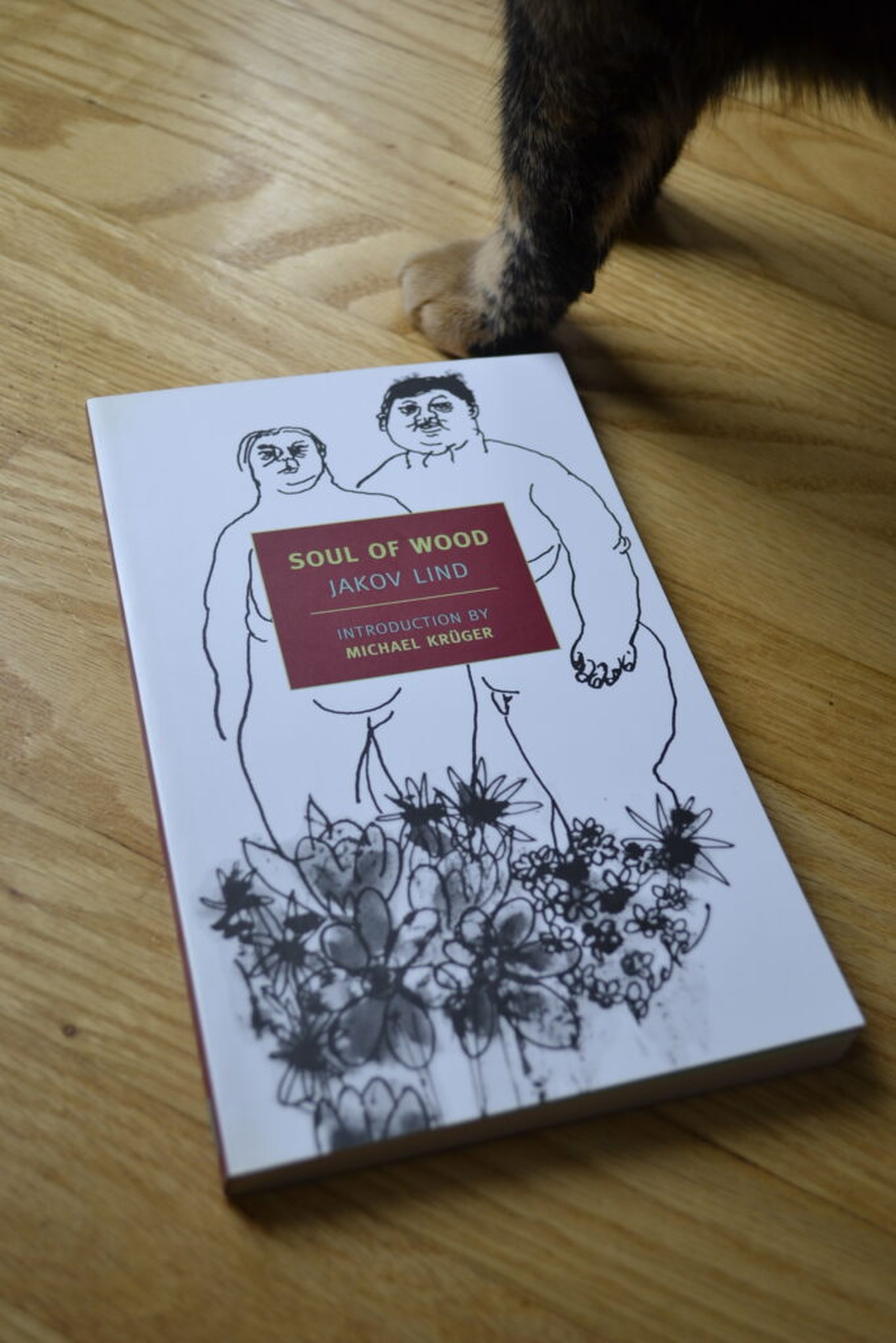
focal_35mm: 39
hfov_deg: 34.2
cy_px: 672
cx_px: 448
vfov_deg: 49.5
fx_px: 1455
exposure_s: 1/50
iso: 400
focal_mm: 26
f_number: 4.2
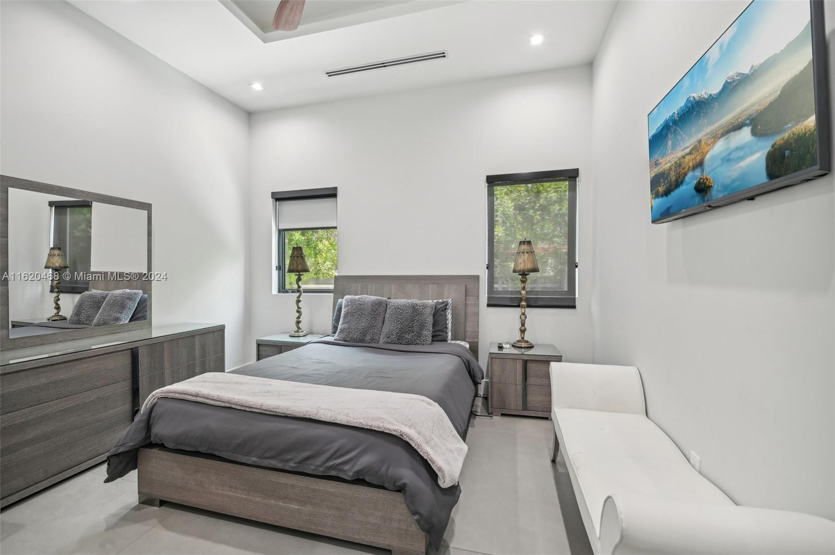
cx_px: 418
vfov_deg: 81.1
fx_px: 324
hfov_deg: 104.3
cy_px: 278
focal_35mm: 14
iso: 400
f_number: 8
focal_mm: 14
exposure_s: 1/10
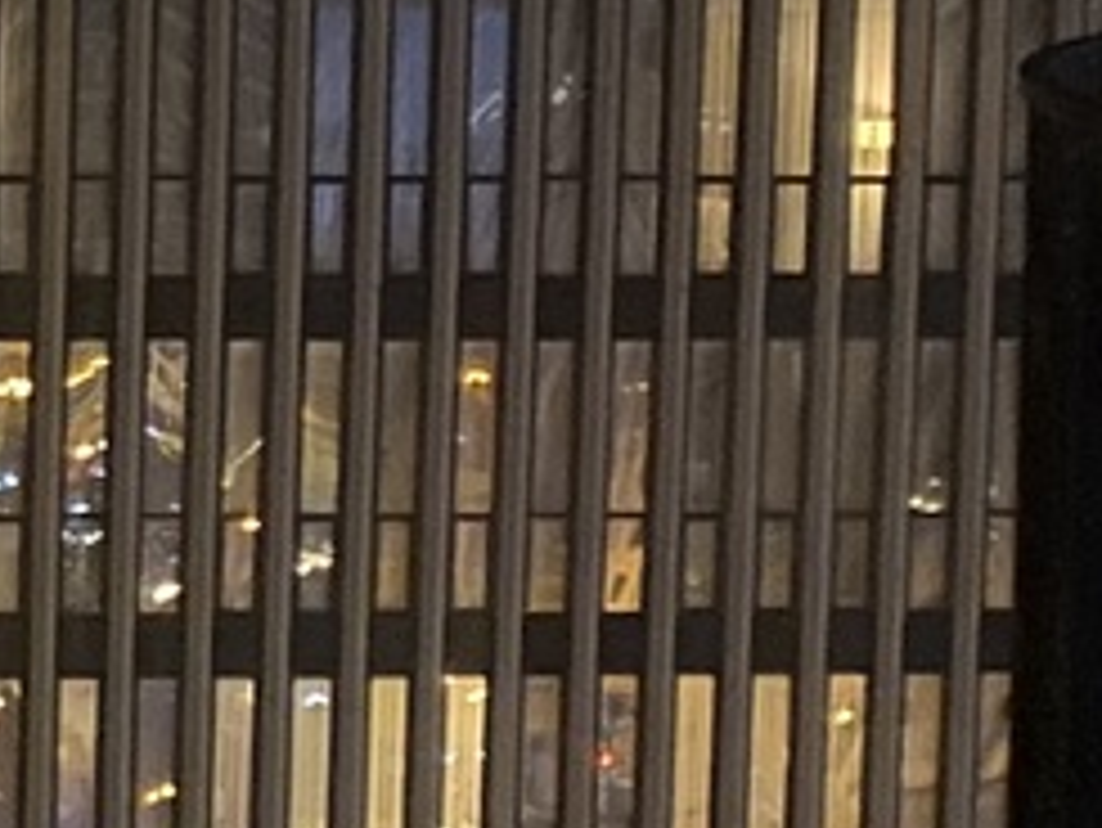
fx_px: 4873
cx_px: -1412
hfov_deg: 11.1
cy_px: 117
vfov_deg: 9.7
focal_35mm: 153
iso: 400
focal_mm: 4.25
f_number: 1.8
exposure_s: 1/8
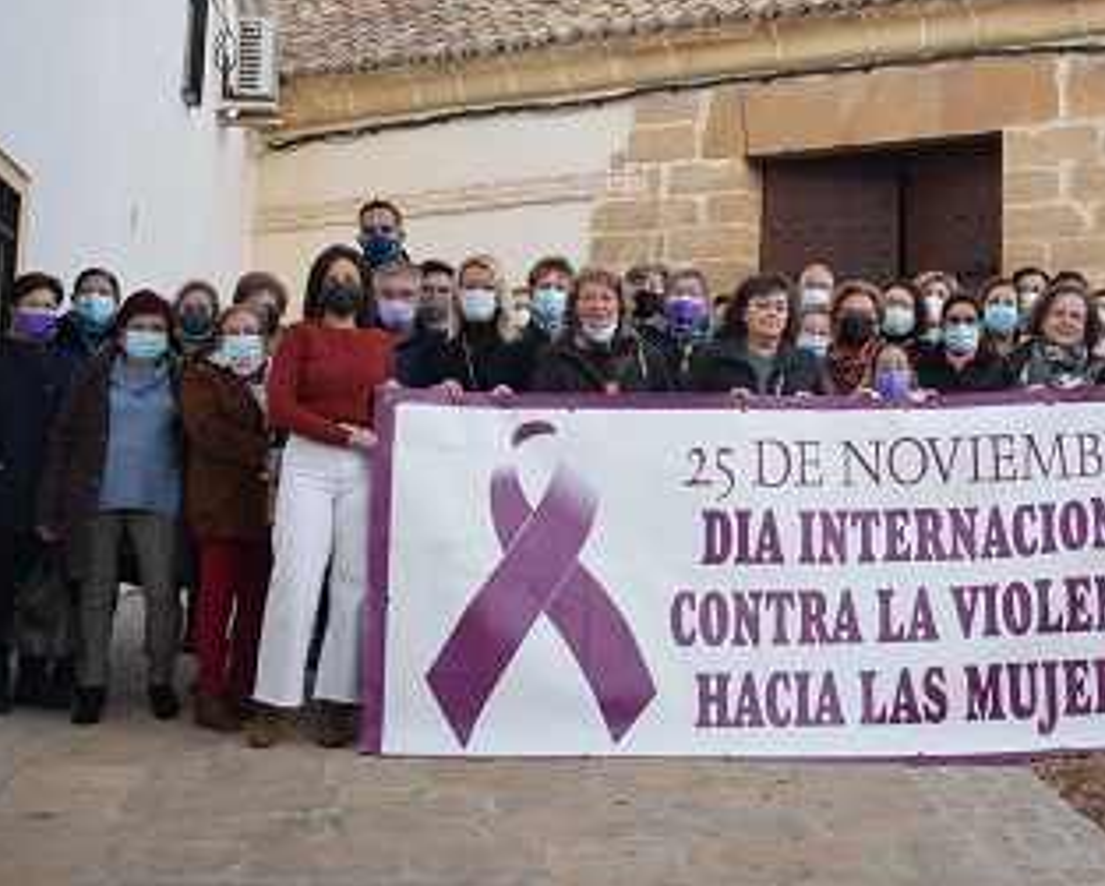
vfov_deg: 22.5
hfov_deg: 27.4
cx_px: 876
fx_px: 2219
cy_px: 291
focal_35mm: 68
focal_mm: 29
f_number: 5
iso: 400
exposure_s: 1/100
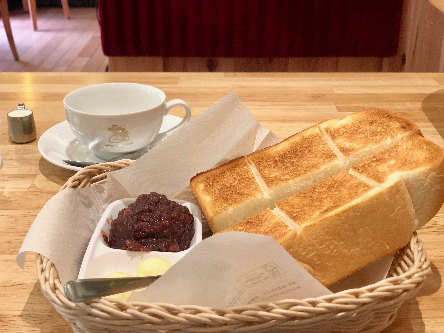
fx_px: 667
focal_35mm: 52
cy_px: 166
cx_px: 222
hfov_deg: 36.8
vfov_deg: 28.0
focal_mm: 6
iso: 80
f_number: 2.4
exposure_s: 1/50
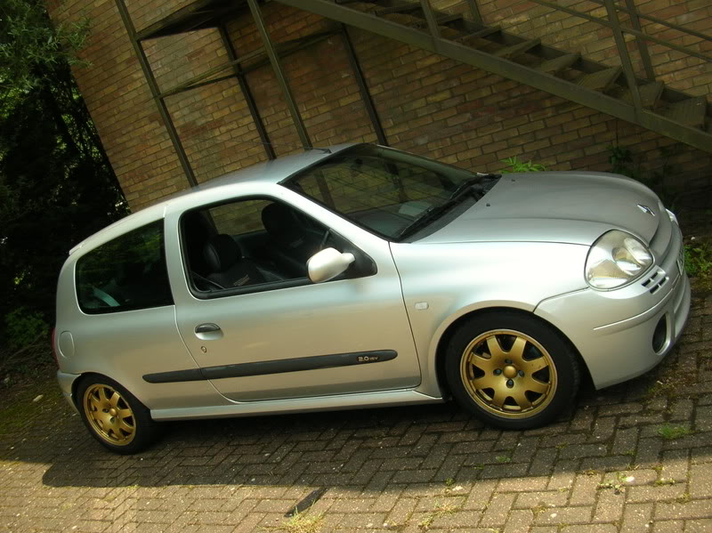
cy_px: 266
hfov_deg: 52.7
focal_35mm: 35
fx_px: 719
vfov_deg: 40.7
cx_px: 356
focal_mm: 5.8
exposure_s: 1/374
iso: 50
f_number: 2.8
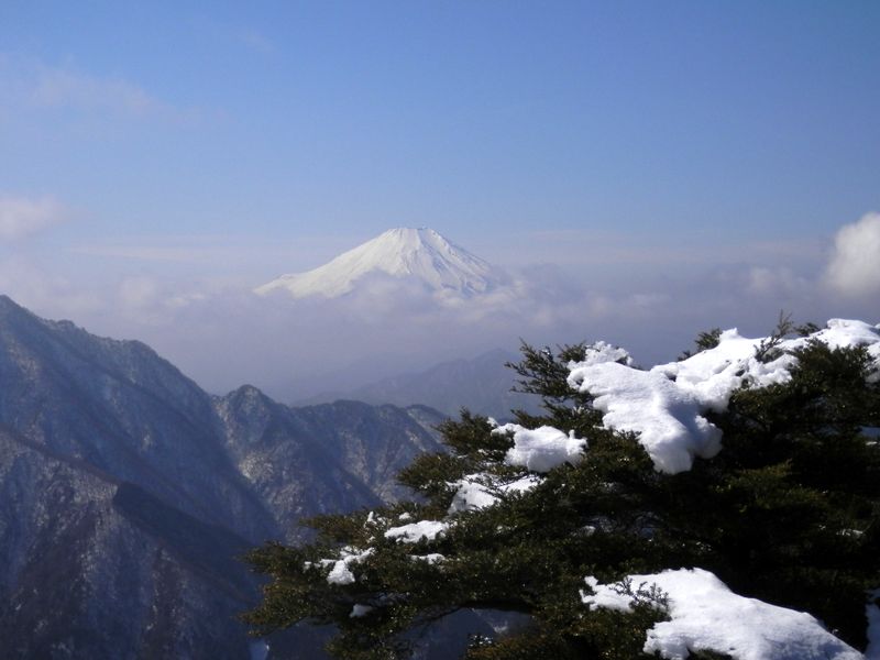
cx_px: 440
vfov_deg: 22.3
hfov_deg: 29.4
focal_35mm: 66
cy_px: 330
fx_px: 1678
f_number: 12.4
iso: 80
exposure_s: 1/320
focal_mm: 11.9
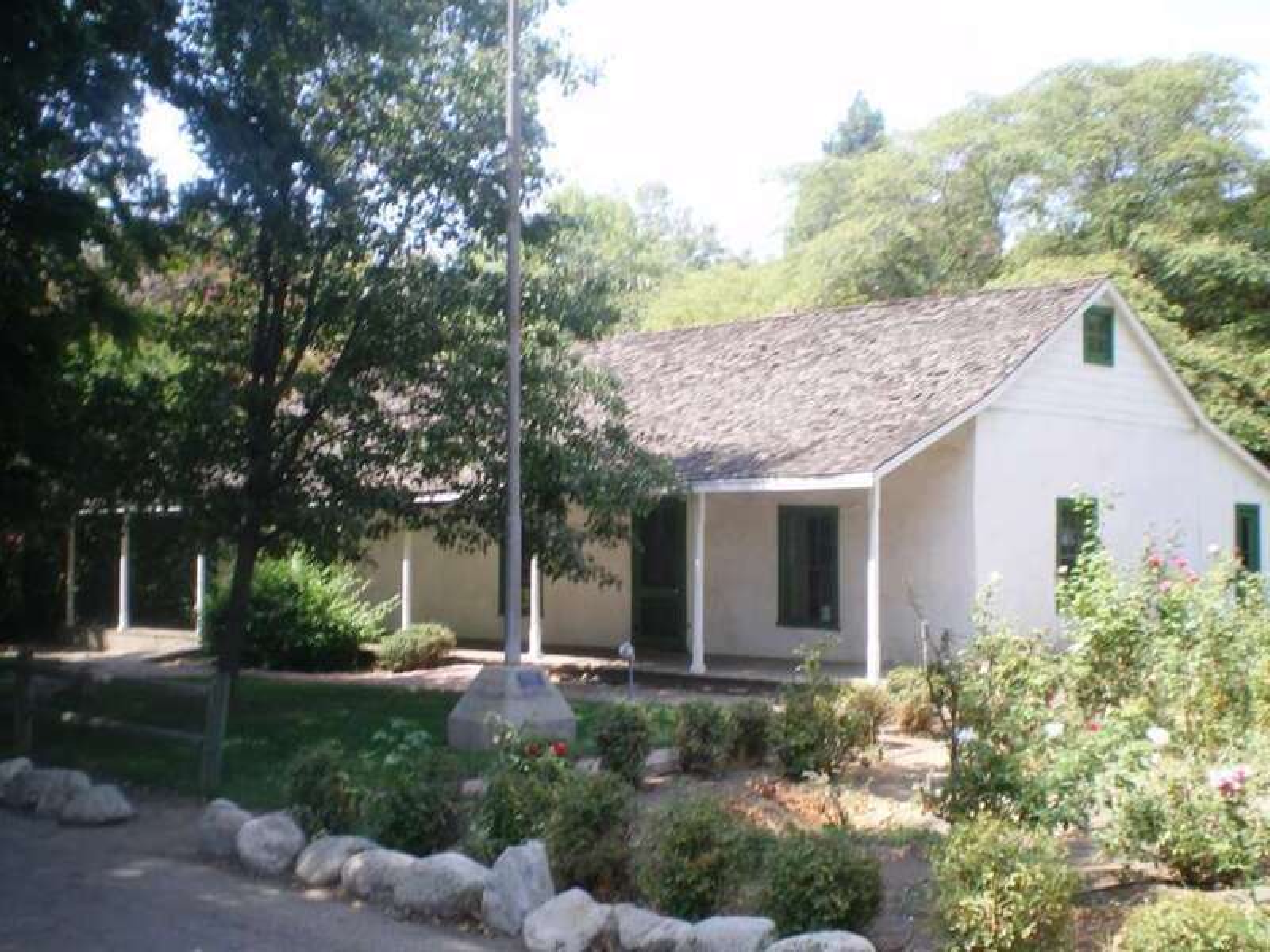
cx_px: 635
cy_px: 476
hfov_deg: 44.8
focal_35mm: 42
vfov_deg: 34.3
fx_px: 1541
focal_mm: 7.4
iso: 64
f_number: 4.9
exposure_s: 1/100
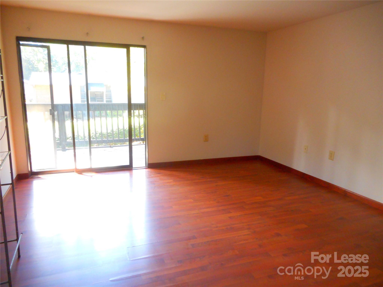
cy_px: 144
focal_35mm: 25
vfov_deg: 54.9
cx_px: 192
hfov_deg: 69.4
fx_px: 277
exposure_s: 1/30
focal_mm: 4.5
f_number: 3.7
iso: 360
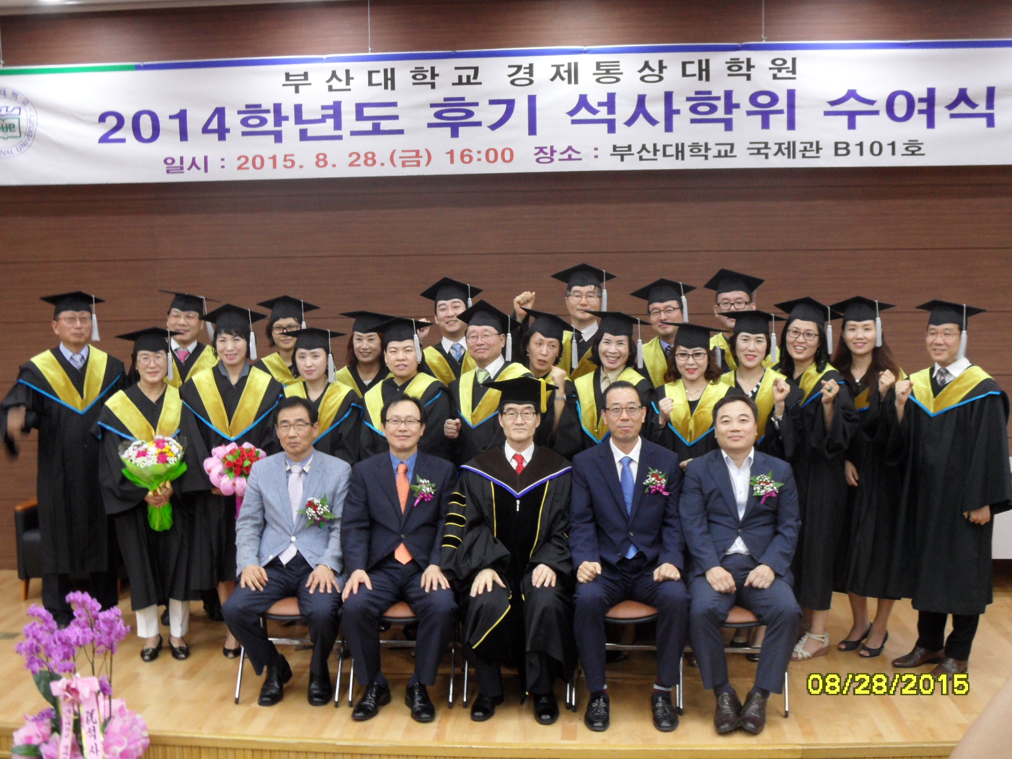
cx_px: 506
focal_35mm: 40
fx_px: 1169
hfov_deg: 46.8
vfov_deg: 36.0
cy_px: 380
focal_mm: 6.5
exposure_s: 1/20
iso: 240
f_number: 3.6
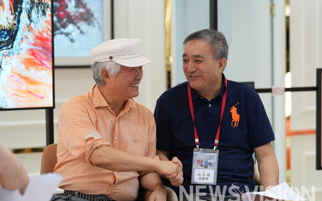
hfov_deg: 19.8
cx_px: 160
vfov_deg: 12.5
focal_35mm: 105
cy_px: 103
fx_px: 921
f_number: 2.8
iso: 640
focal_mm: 102
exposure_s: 1/125
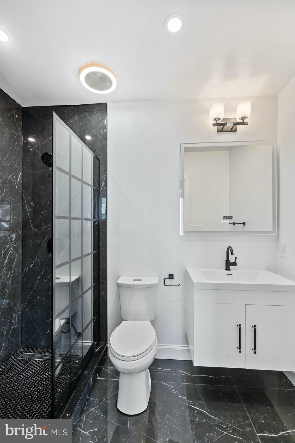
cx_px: 148
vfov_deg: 96.7
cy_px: 222
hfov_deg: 73.7
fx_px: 197
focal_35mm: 16
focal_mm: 16
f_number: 8
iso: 320
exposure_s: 1/10
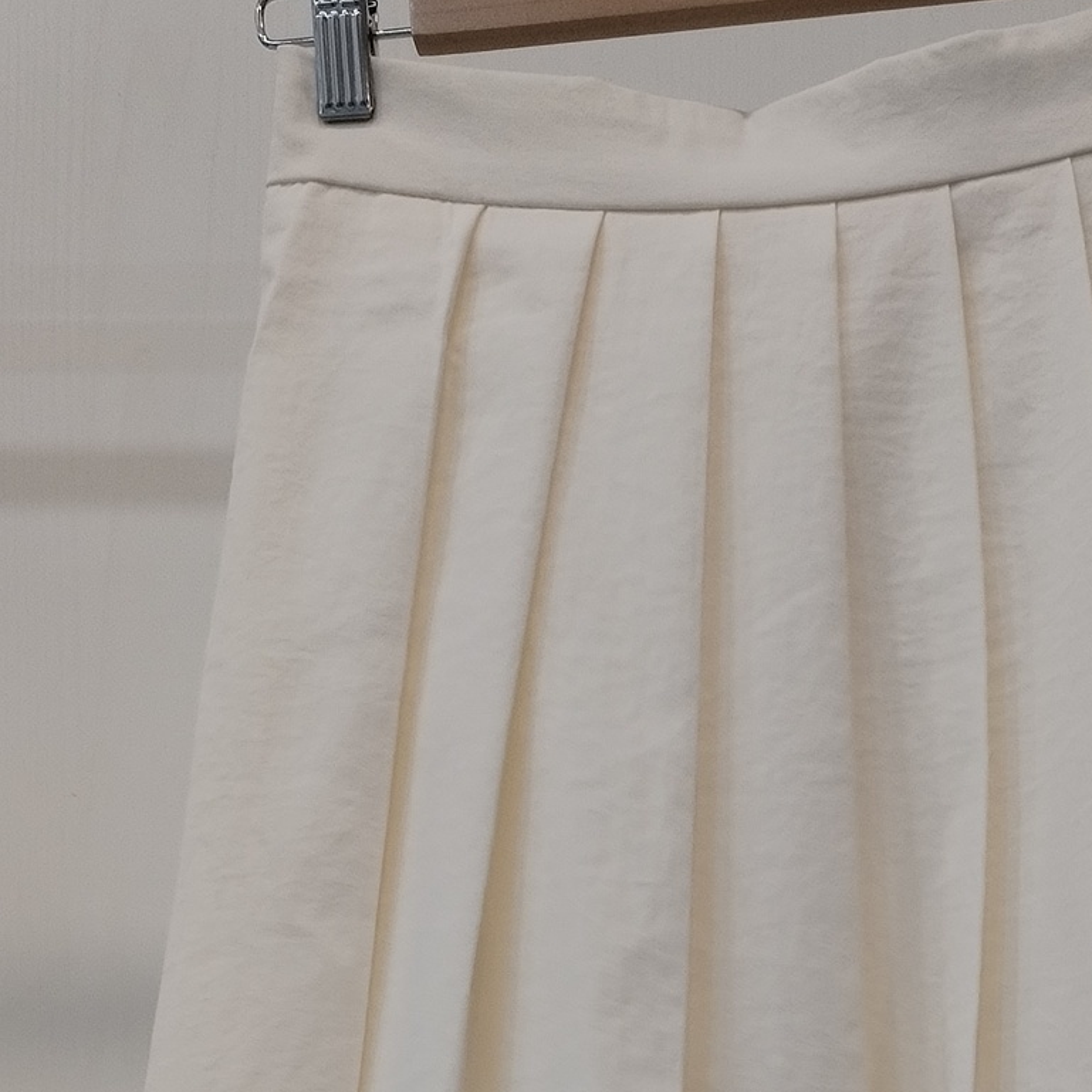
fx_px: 2855
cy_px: 1397
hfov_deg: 21.5
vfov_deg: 20.0
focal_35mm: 80
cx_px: 812
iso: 165
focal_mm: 4.75
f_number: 1.8
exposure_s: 1/60
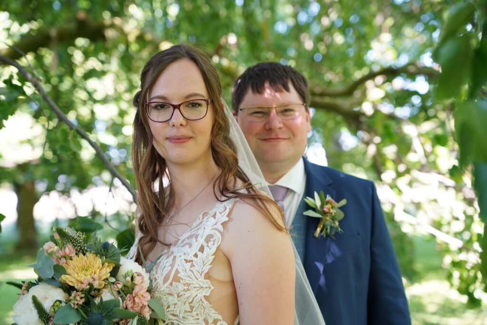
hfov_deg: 33.3
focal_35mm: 60
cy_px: 162
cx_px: 244
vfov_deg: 22.6
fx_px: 813
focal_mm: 60.1
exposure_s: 1/80
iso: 320
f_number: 3.5
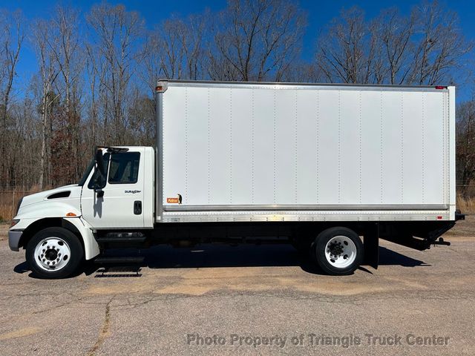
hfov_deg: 67.3
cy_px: 178
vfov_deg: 53.1
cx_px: 238
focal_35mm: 26
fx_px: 357
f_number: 1.5
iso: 50
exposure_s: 1/14286
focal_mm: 5.7
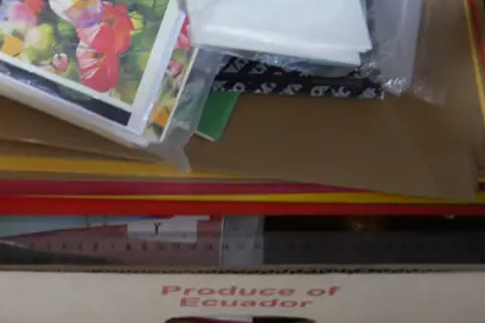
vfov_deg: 15.1
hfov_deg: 22.5
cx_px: -32
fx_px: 1159
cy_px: -98
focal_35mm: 86
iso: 1250
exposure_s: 1/60
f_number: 3.6
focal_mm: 16
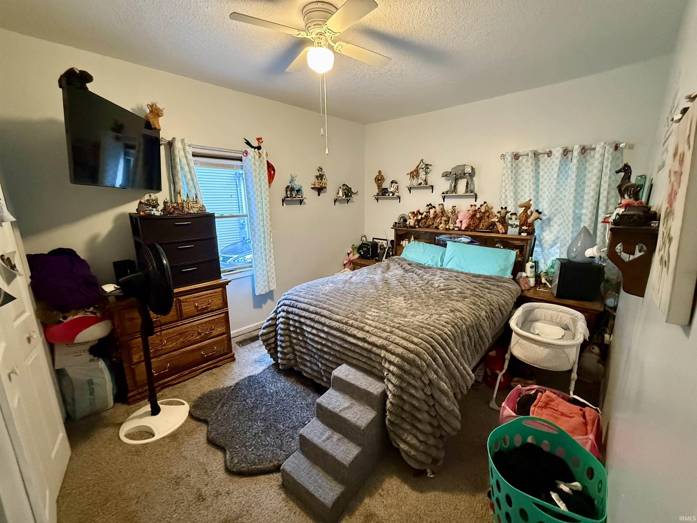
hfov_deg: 102.1
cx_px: 348
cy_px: 262
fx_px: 282
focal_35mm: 14
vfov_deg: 85.7
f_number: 2.2
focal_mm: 2.22
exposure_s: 1/60
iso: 1000
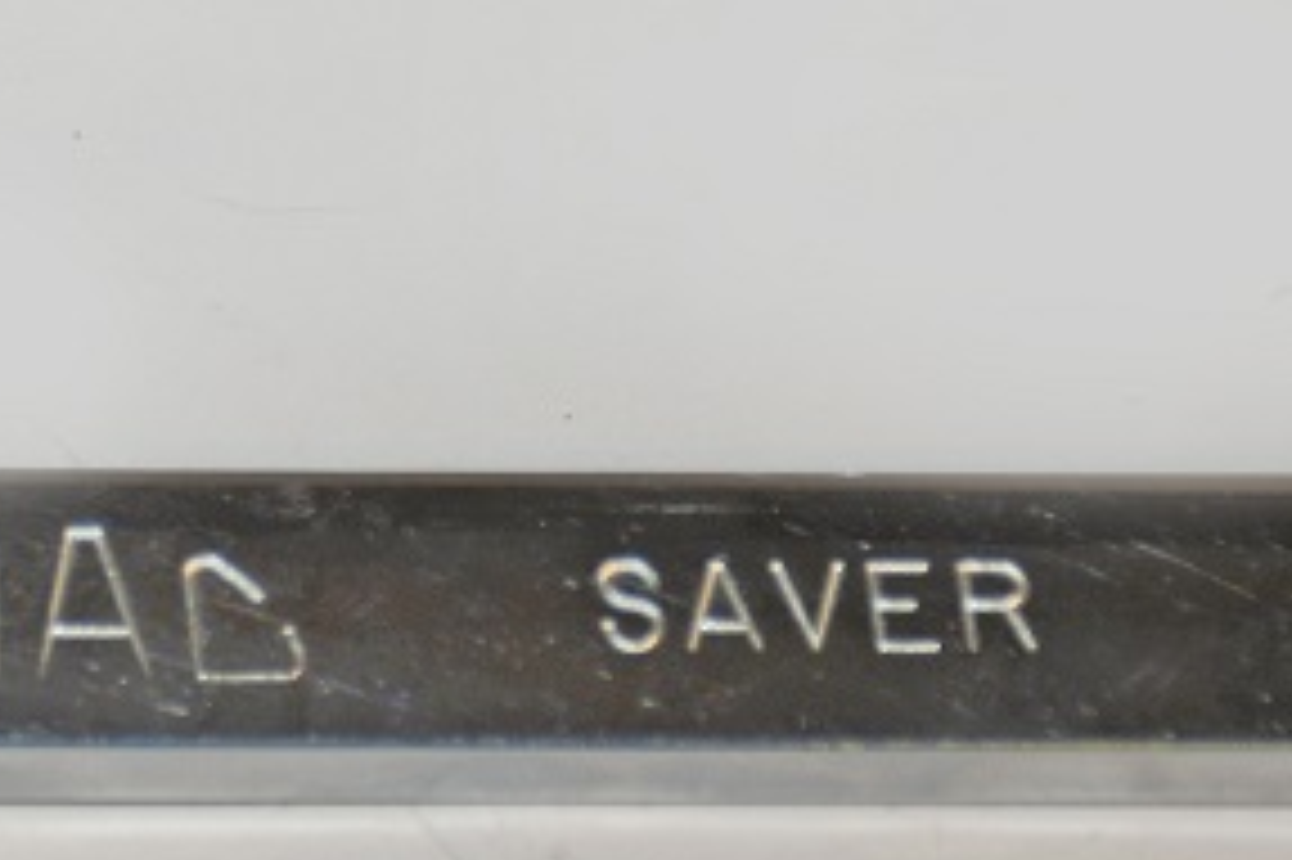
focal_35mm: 301
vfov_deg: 4.5
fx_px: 10796
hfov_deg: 6.8
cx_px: -324
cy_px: -518
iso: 100
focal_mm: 48
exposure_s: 1/60
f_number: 4.5
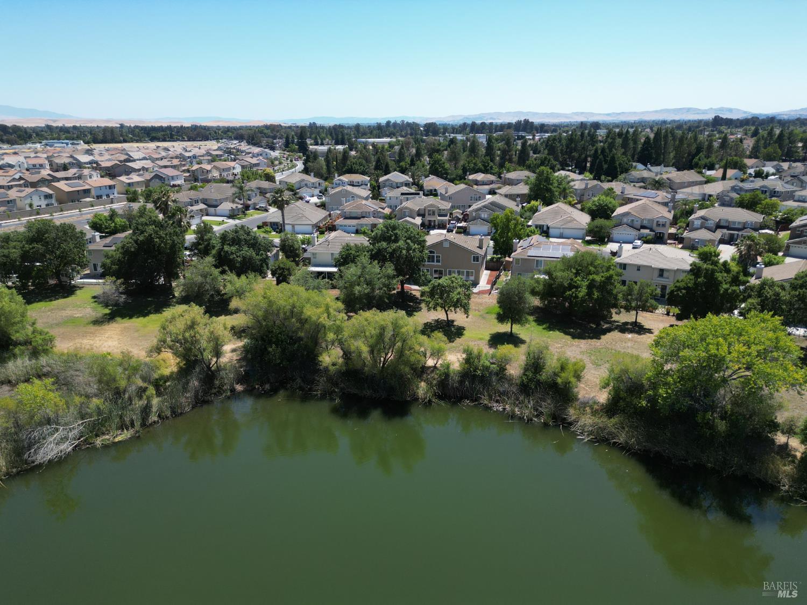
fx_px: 560
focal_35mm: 24
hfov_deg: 71.6
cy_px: 302
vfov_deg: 56.8
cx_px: 404
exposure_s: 1/2500
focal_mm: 6.72
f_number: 1.7
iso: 120
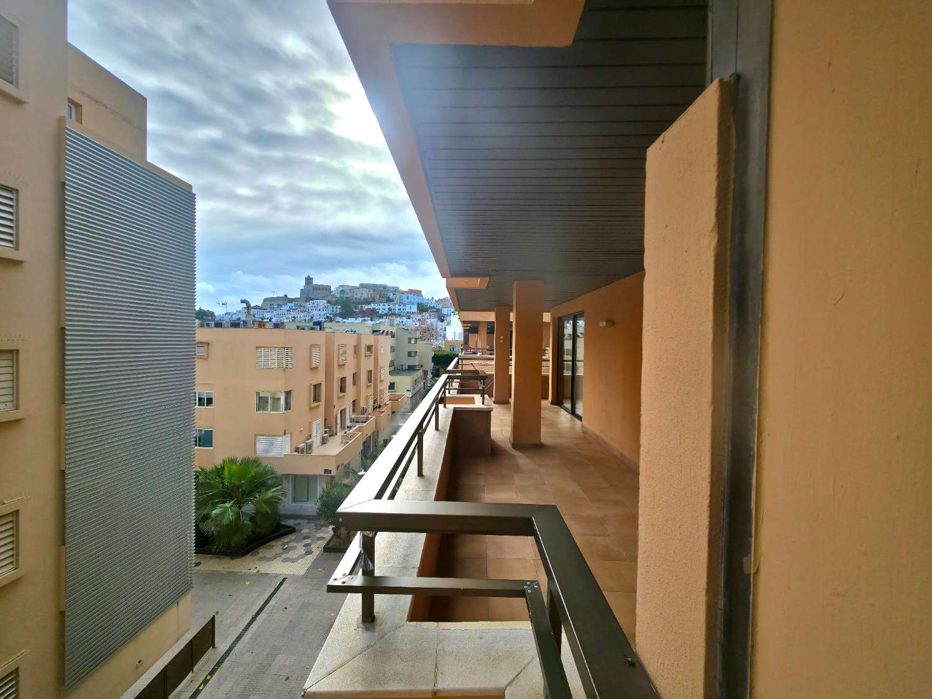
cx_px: 466
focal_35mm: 13
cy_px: 350
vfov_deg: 89.9
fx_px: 350
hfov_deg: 106.2
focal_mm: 2.2
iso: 20
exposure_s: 1/370
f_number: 1.9
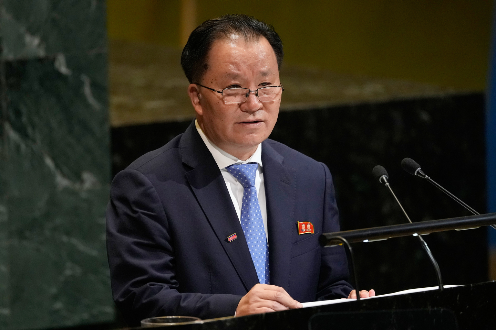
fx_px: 12399
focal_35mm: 900
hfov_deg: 2.3
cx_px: 248
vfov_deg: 1.5
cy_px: 165
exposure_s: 1/250
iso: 4000
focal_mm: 600
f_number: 4
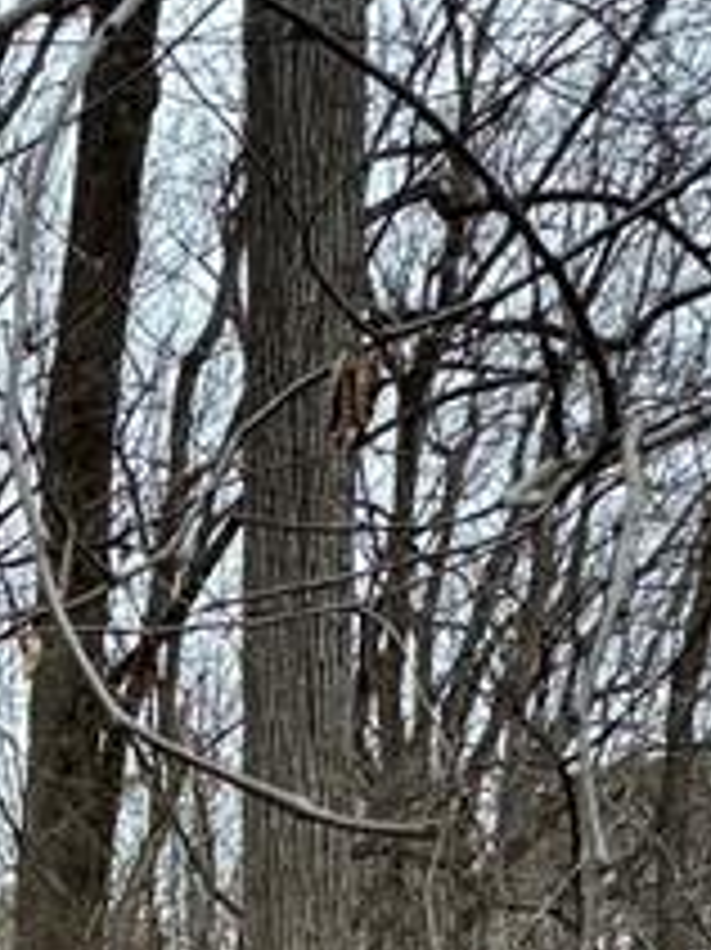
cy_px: 1153
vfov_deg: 25.5
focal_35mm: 68
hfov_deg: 17.2
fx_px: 1864
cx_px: -612
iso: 40
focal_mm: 2.22
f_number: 2.2
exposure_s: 1/171
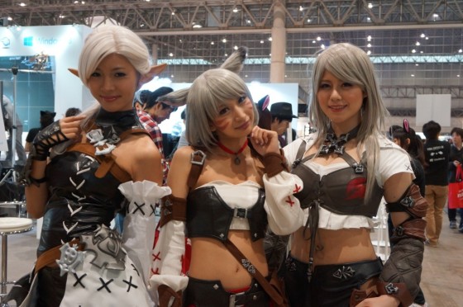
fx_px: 475
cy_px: 154
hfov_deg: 51.9
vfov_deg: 35.9
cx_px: 232
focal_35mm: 37
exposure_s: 1/30
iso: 1600
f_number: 4
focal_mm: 25
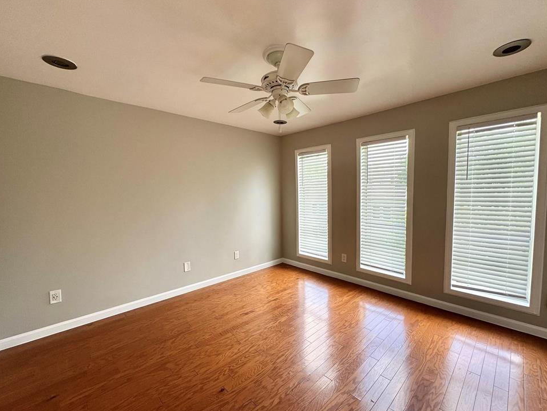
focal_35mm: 15
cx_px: 279
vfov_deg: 81.7
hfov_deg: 98.2
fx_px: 237
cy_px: 212
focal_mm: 2.22
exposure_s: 1/99
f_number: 2.2
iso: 40
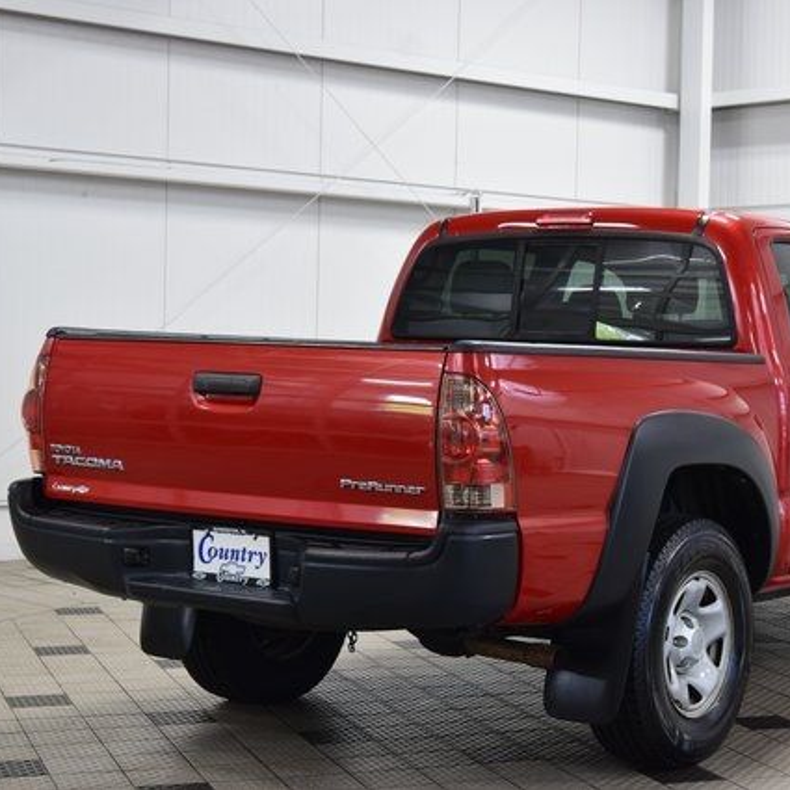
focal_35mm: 73
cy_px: 395
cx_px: 543
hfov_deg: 23.5
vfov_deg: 23.7
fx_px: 1885
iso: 450
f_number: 6.3
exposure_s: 1/15
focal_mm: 38
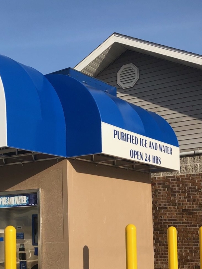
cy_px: 208
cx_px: 54
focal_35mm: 58
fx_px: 451
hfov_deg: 25.0
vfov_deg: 32.5
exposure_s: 1/1845
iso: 20
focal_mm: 3.99
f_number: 1.8
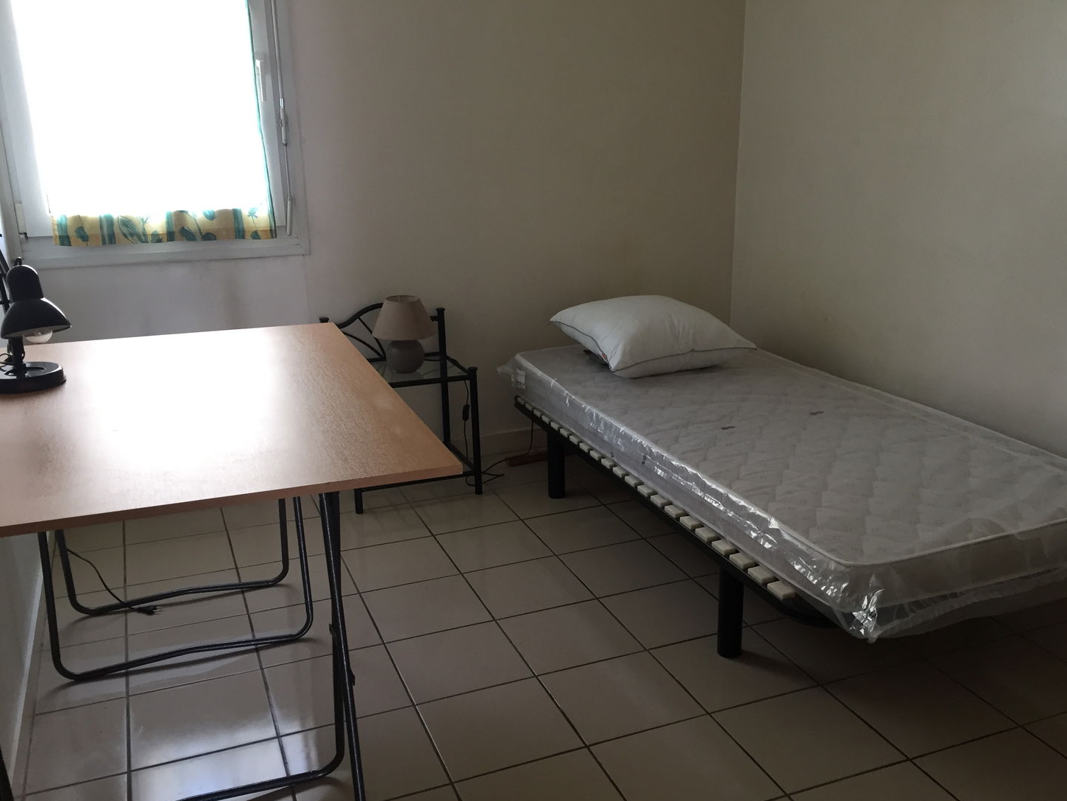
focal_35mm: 32
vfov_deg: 44.1
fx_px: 987
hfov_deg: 56.8
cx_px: 556
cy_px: 434
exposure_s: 1/33
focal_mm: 4.15
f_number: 2.2
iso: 50
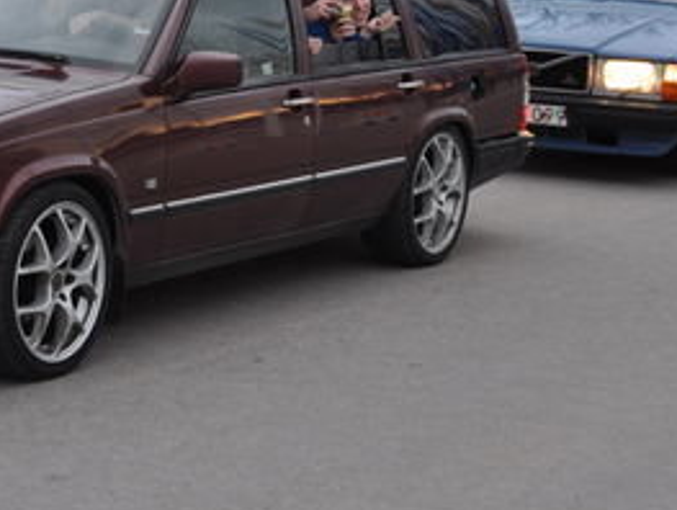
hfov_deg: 16.3
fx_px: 2331
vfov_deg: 12.4
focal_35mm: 119
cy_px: 107
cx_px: 72
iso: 400
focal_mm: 34
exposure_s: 1/80
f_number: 4.5
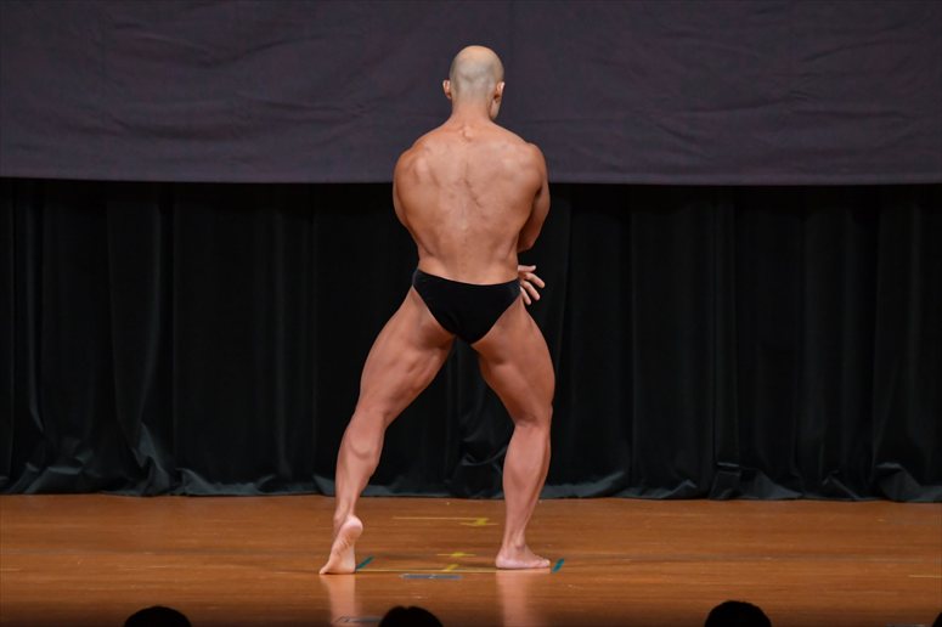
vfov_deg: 4.8
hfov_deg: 7.2
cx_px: 471
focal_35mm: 285
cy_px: 314
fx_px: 7454
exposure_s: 1/400
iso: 4000
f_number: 5.6
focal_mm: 190
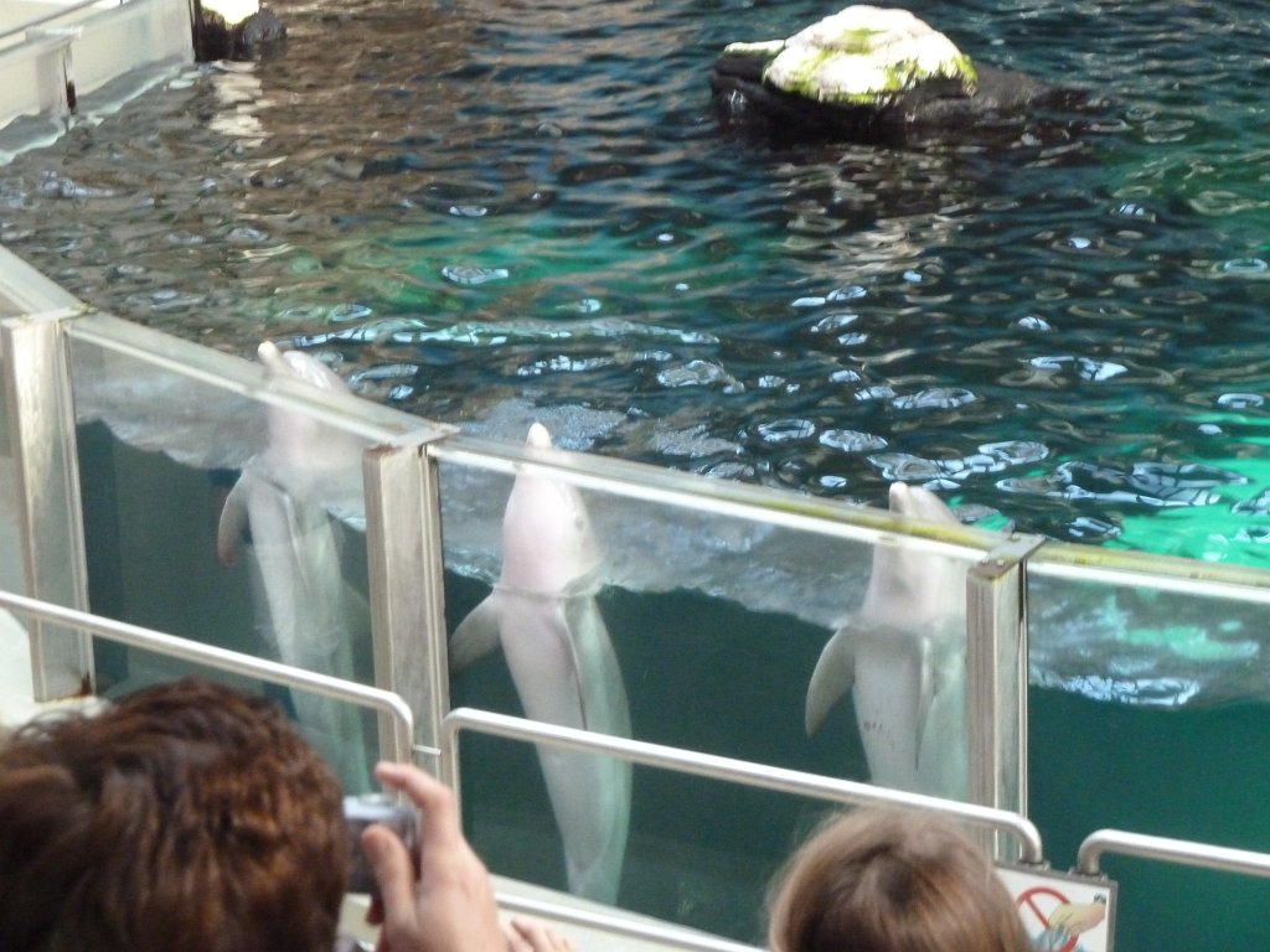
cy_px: 476
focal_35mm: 96
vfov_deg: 15.4
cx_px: 635
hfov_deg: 20.4
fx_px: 3522
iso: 800
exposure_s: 1/50
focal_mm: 15.8
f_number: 4.3
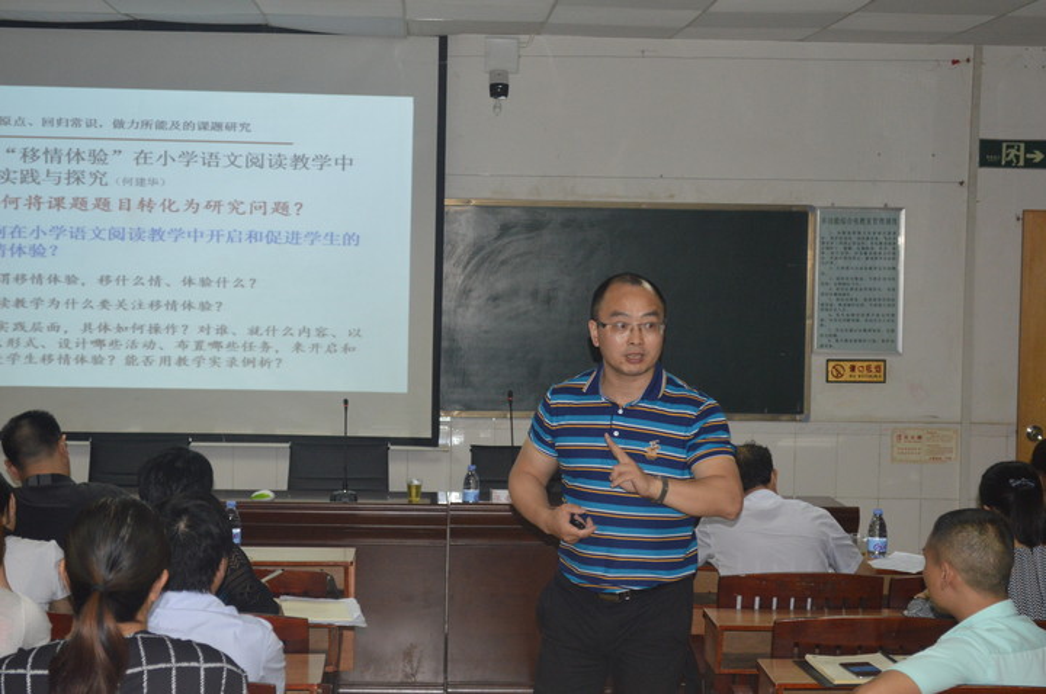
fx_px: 2002
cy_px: 347
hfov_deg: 29.3
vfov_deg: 19.7
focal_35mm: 69
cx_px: 523
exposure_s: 1/60
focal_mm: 46
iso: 1250
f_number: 5.3
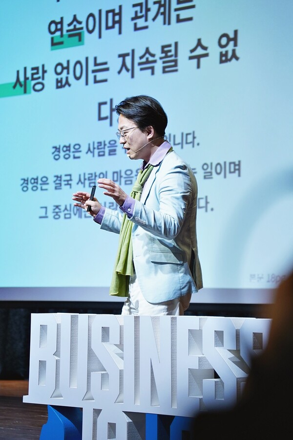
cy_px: 220
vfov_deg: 19.5
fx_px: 1282
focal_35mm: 105
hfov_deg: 13.0
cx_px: 146
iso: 1000
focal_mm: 70
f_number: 2.8
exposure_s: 1/125
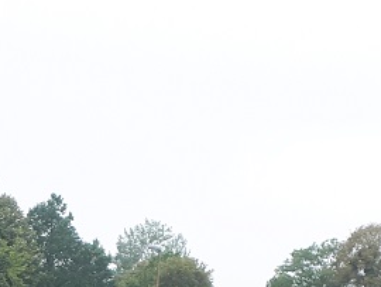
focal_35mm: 120
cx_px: -16
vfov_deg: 11.5
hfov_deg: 16.0
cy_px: 517
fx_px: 1322
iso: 40
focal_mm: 3.6
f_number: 1.9
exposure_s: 1/239
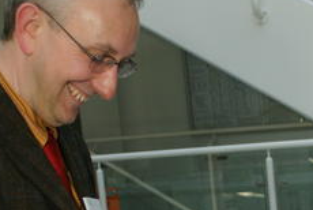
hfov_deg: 20.2
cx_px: 240
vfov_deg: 13.4
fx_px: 871
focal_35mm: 100
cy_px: 232
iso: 500
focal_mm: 24
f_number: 5.6
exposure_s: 1/60
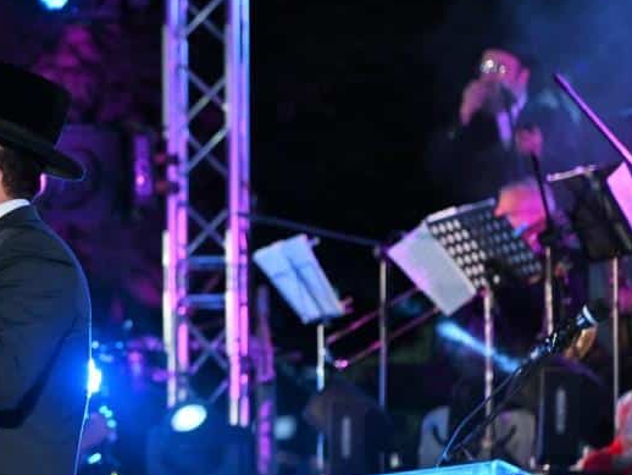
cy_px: 266
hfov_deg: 9.4
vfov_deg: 7.1
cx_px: 43
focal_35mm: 209
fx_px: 3818
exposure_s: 1/160
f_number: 4
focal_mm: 110
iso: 500
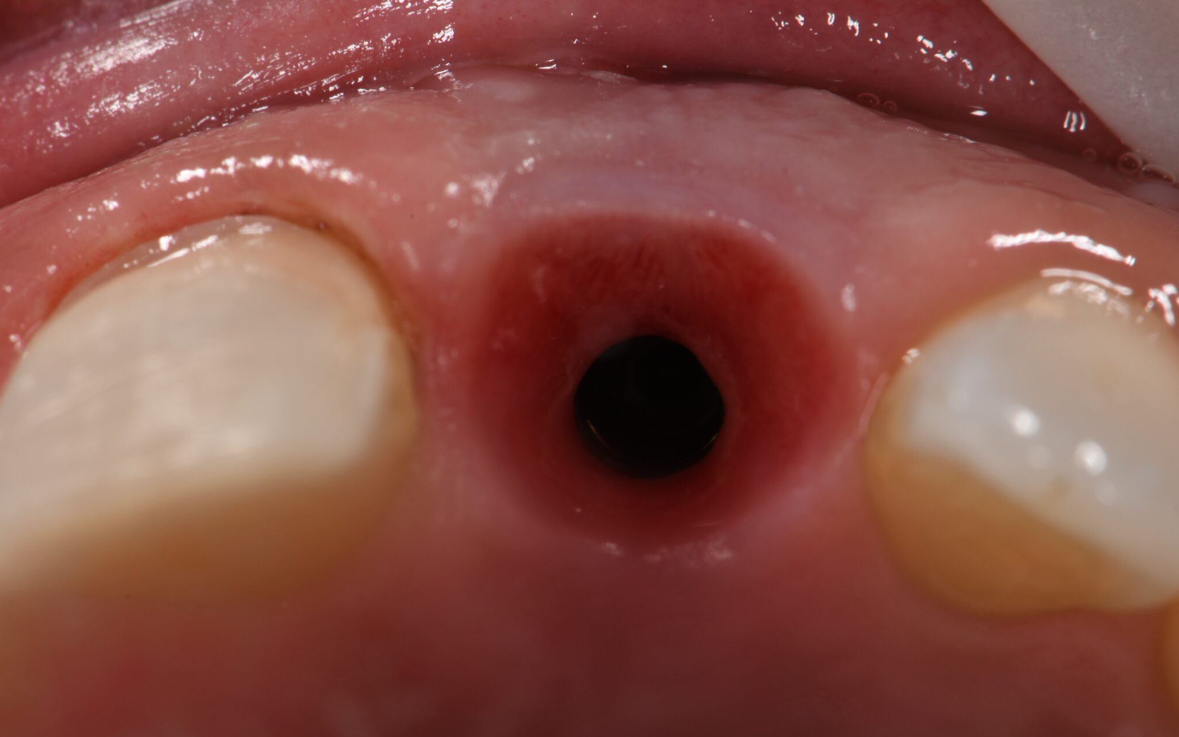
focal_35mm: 161
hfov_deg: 13.0
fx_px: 5173
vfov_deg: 8.1
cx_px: 591
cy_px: 394
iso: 200
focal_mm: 105
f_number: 32
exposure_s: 1/160
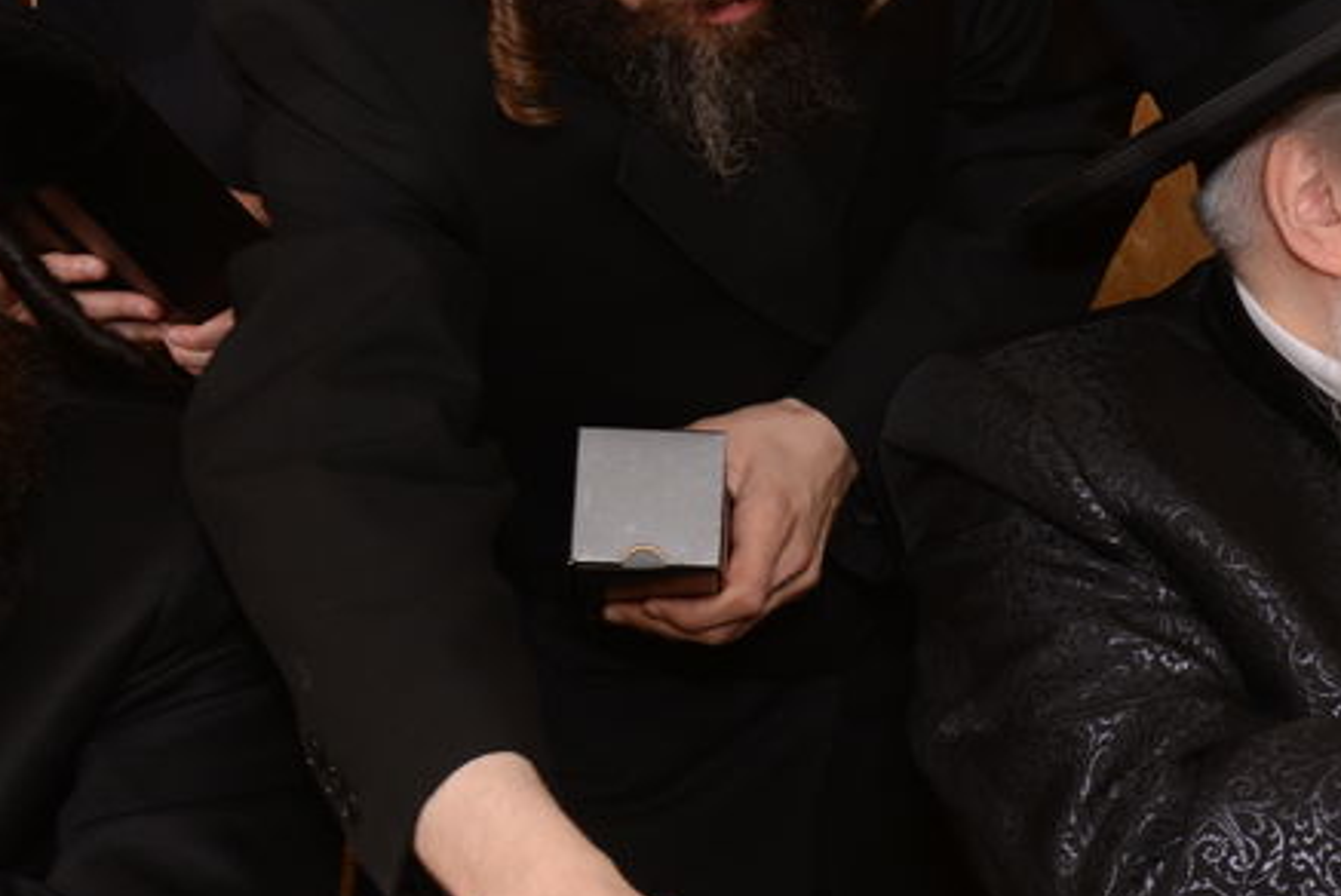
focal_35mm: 160
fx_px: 5964
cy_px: 186
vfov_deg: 8.6
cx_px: 1801
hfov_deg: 12.4
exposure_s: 1/160
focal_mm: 50
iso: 400
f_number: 6.3
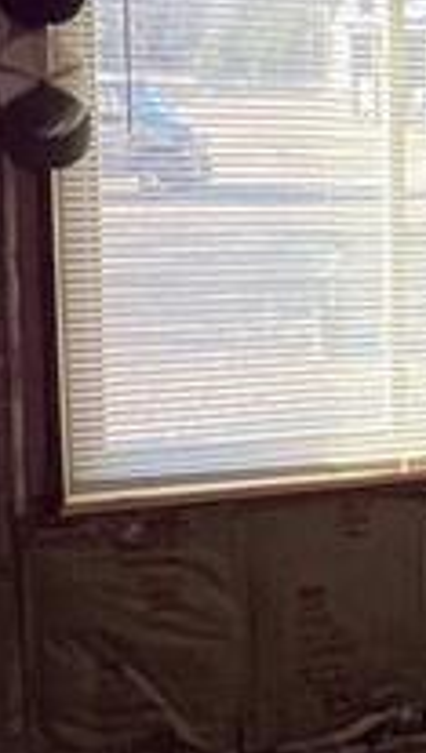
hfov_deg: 13.4
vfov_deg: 29.9
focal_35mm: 70
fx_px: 1401
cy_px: 262
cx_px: 976
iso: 80
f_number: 1.8
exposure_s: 1/120
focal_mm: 1.57
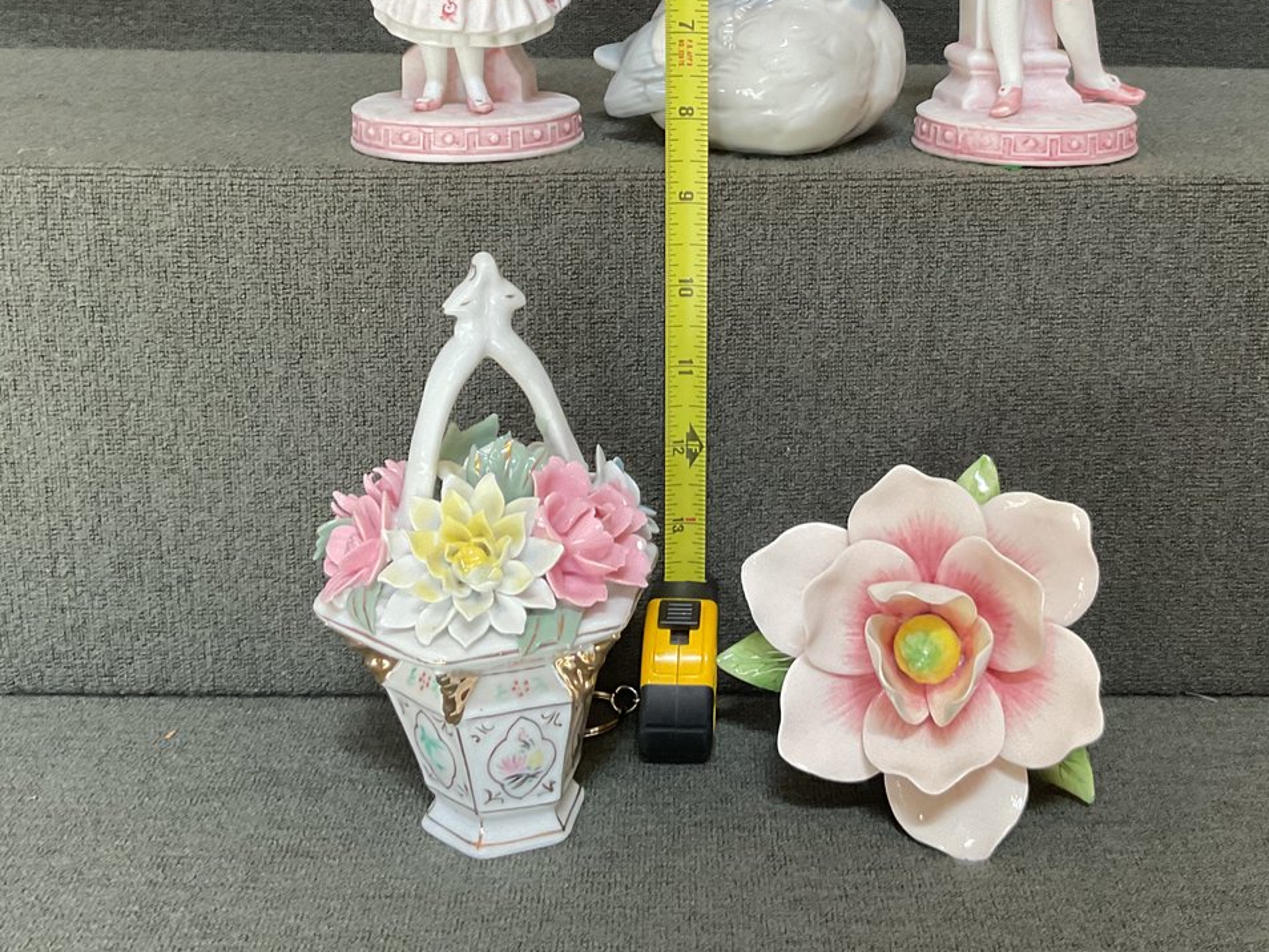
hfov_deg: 40.9
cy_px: 208
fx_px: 1687
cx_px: 815
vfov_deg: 30.8
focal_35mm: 46
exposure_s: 1/60
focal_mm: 3
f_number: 1.8
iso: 100
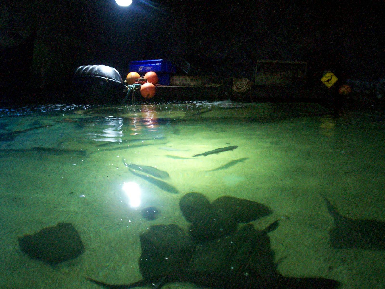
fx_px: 400
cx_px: 192
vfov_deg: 39.7
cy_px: 144
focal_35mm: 36
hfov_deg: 51.4
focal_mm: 5.9
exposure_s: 1/8
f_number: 4.5
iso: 362
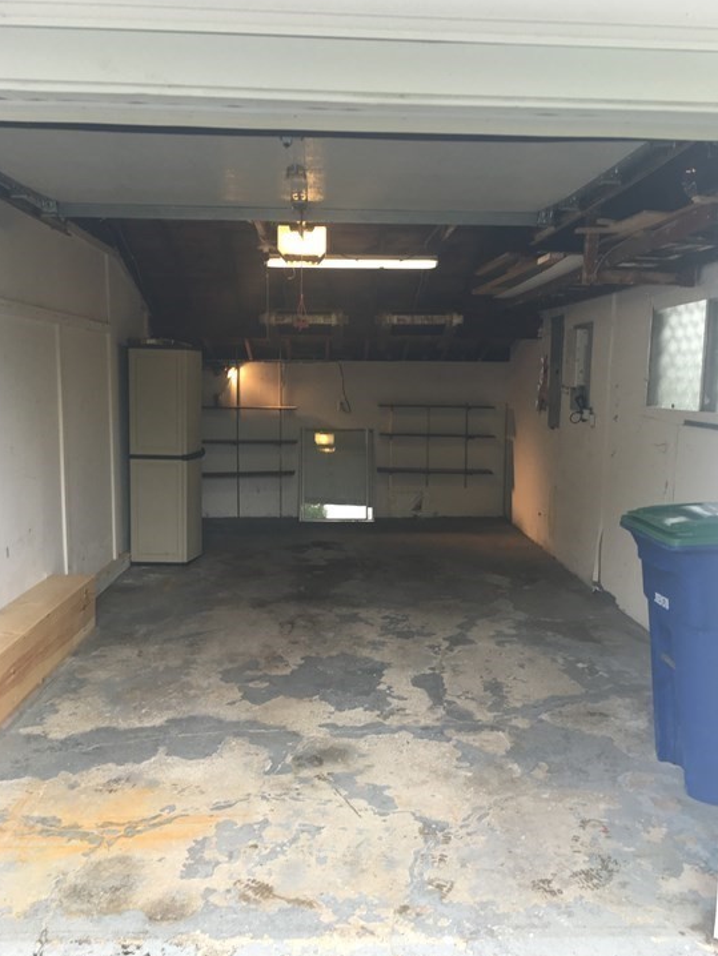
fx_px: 857
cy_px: 486
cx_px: 356
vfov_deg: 58.3
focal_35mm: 31
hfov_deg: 45.5
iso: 32
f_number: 2.2
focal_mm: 4.15
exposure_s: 1/60
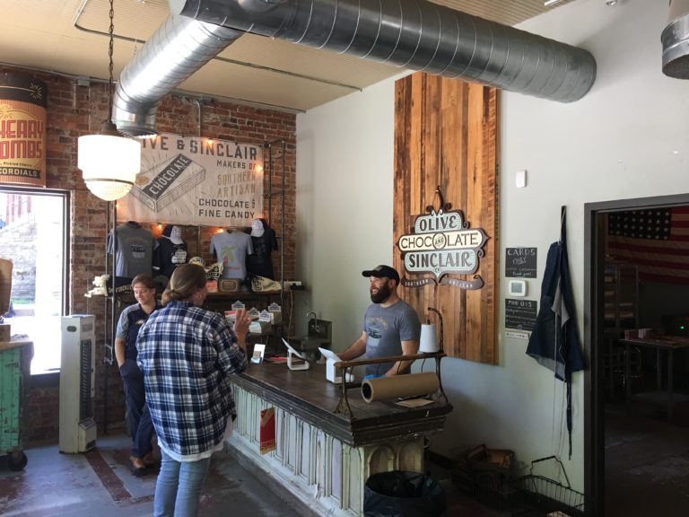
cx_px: 344
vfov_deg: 48.2
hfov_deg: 61.7
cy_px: 258
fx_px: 577
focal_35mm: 29
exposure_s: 1/30
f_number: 2.2
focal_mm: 4.15
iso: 32
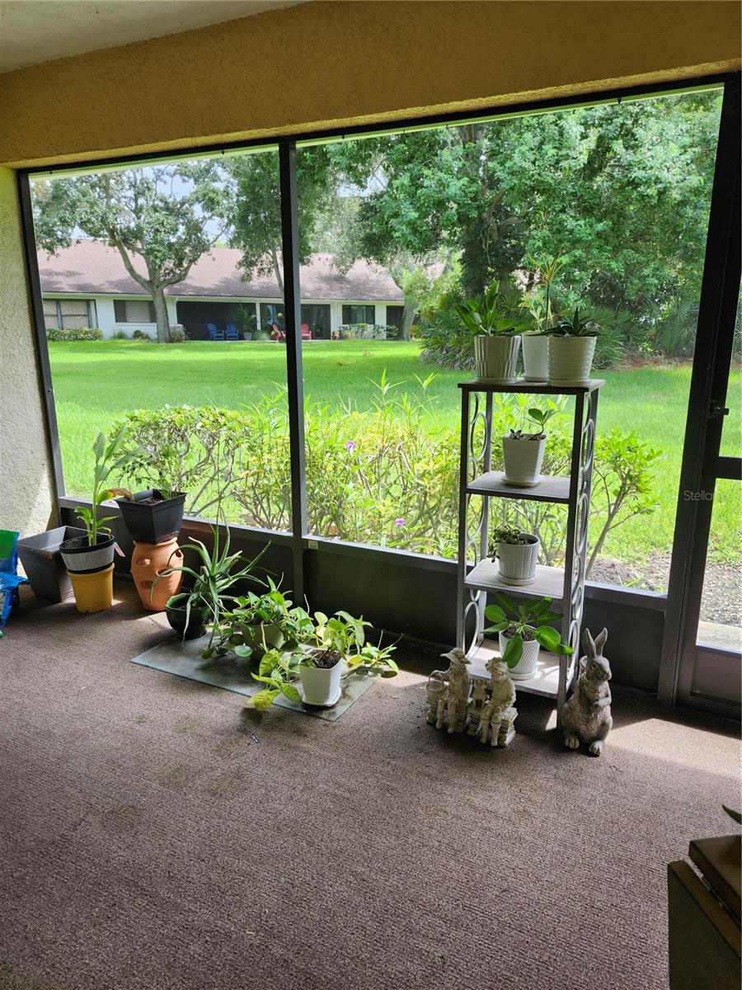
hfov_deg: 58.9
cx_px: 371
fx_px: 657
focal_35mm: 23
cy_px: 495
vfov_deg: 73.9
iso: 32
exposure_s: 1/180
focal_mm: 5.54
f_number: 1.8
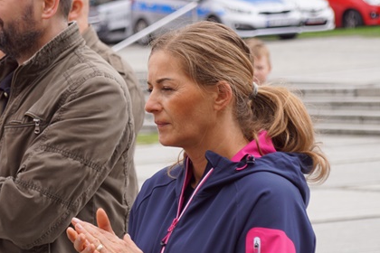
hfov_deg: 8.5
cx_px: 43
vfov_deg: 5.7
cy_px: 38
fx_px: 2544
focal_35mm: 241
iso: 125
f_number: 5.6
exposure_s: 1/160
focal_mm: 75
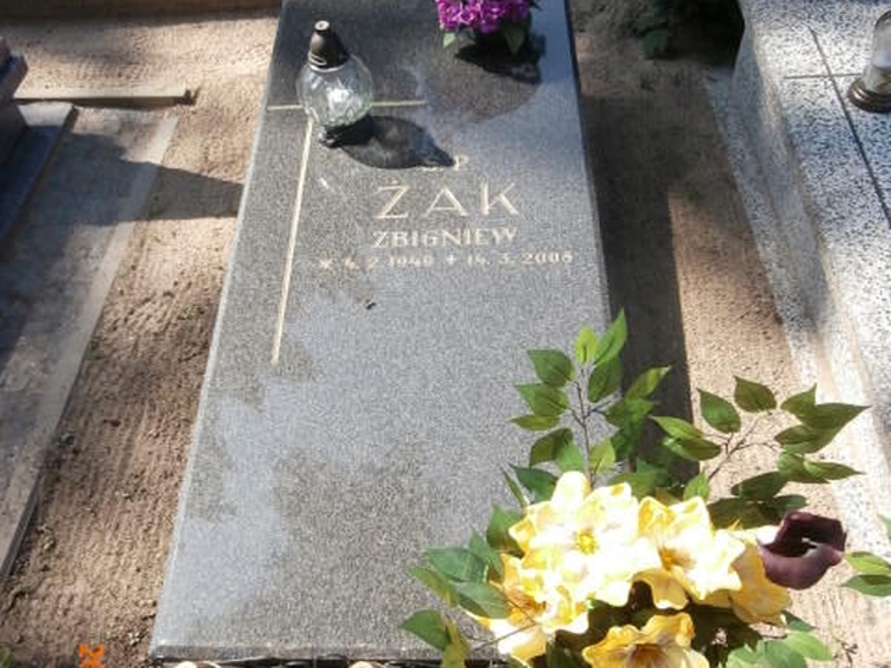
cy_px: 334
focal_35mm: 25
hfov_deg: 69.4
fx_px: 643
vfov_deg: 54.9
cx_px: 446
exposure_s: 1/320
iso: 100
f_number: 3.2
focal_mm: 4.43
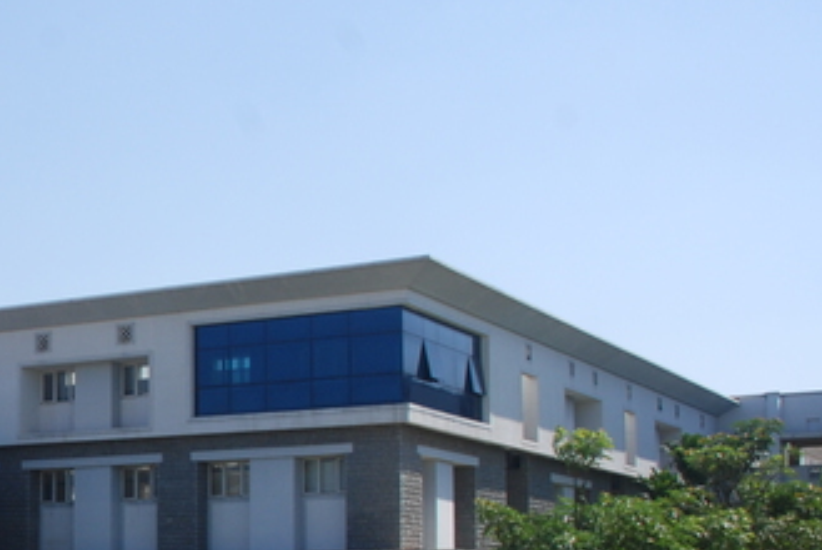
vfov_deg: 18.4
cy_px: 495
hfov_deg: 25.0
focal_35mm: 73
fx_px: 1668
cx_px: -155
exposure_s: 1/320
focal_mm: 20
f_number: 10
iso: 250
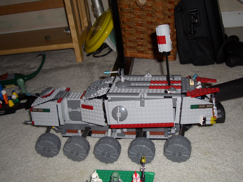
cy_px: 91
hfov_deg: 45.8
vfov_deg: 35.1
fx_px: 288
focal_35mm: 41
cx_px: 122
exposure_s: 1/60
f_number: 2.8
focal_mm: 6.8
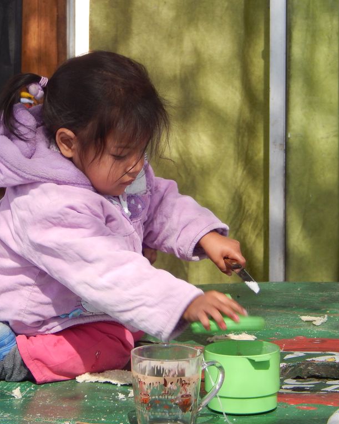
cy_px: 213
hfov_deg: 7.3
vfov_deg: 9.1
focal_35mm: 212
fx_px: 2659
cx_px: 115
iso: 125
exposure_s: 1/60
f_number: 5.1
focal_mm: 28.7
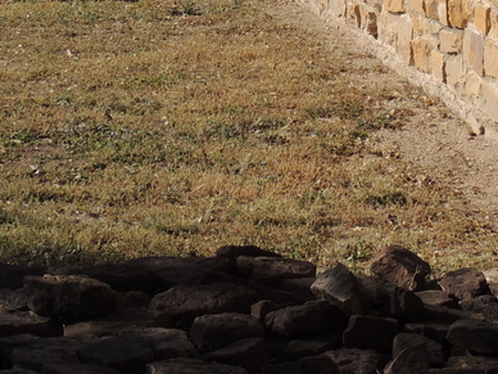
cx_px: 326
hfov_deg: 12.0
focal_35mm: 165
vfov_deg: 8.9
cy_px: -49
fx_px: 2374
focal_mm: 8.9
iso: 100
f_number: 3.6
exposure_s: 1/1250
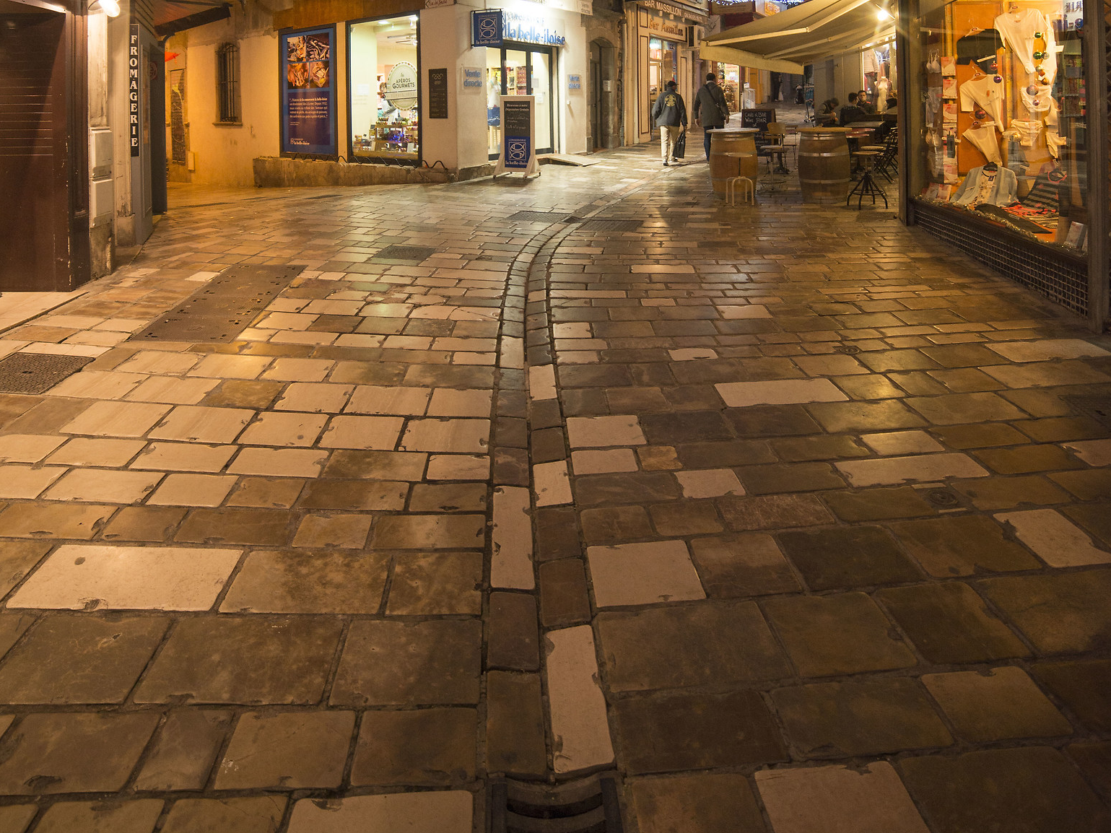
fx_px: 674
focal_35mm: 21
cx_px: 536
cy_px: 92
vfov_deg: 55.5
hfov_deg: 79.0
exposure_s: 1/80
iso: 400
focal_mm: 14
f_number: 2.8
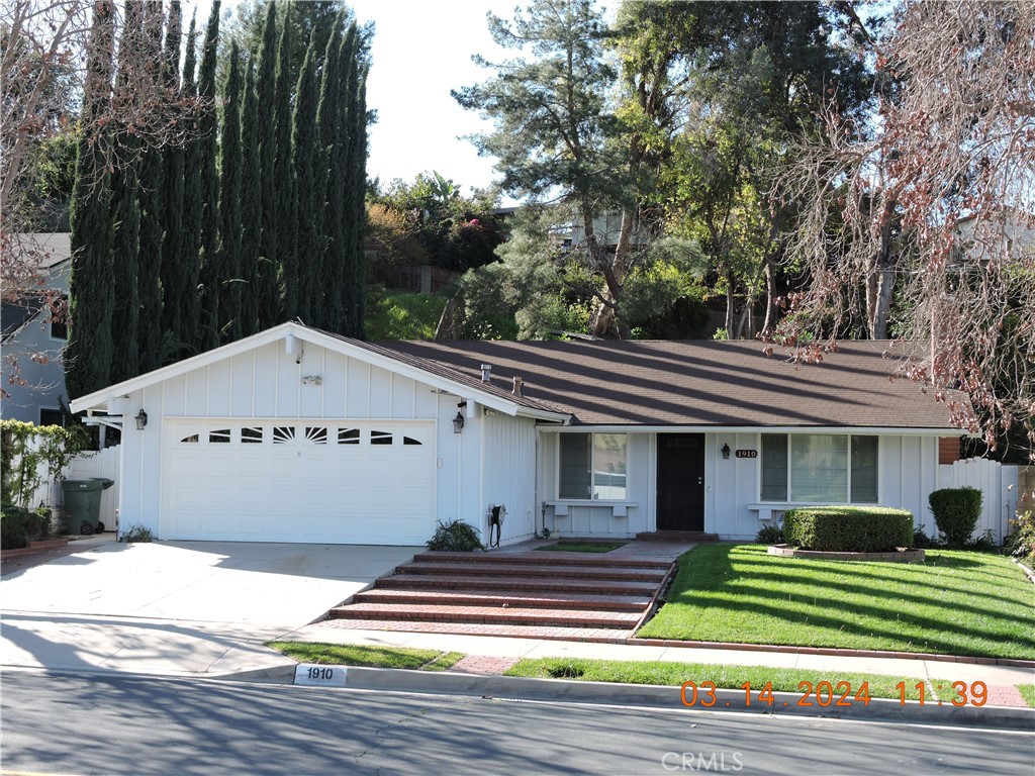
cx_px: 518
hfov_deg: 34.9
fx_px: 1644
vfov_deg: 26.6
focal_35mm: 55
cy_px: 388
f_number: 4
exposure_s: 1/200
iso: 100
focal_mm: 9.9
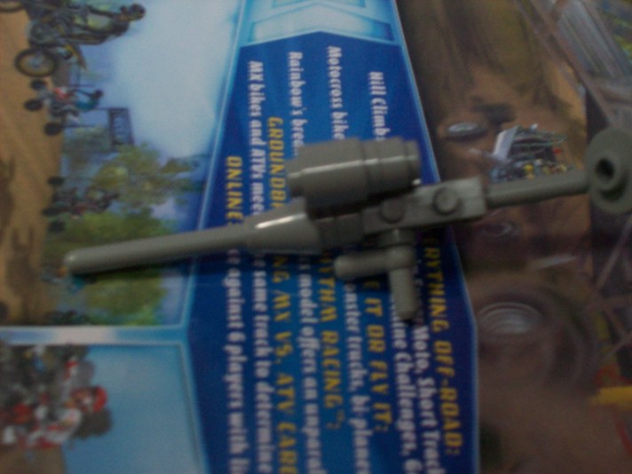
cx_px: 316
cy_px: 237
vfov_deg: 21.0
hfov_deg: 27.8
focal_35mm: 70
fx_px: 1278
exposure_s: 1/8
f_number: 3.8
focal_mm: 11.6
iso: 200
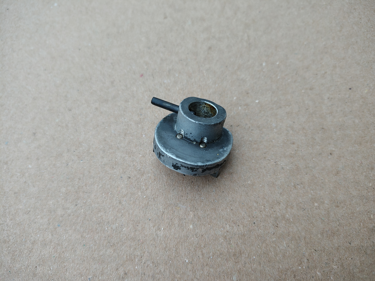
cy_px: 140
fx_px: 260
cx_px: 188
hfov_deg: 71.6
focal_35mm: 24
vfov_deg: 56.8
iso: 129
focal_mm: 5.56
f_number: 1.8
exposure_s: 1/100
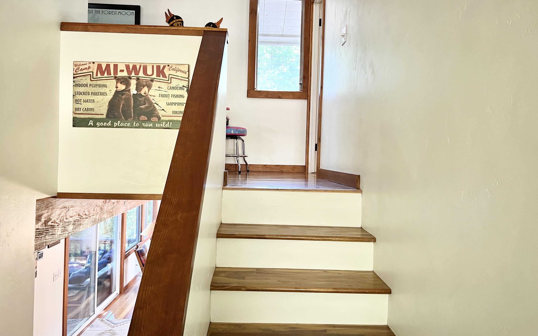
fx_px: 411
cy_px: 166
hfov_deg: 66.5
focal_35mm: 28
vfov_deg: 44.5
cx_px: 265
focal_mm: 5.7
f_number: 1.5
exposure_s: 1/60
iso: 200
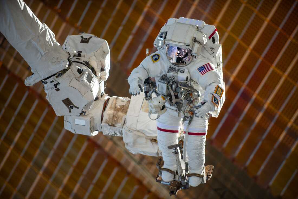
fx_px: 1655
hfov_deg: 10.3
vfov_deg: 6.9
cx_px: 149
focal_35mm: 200
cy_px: 100
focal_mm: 200
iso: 64
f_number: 2.8
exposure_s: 1/1250
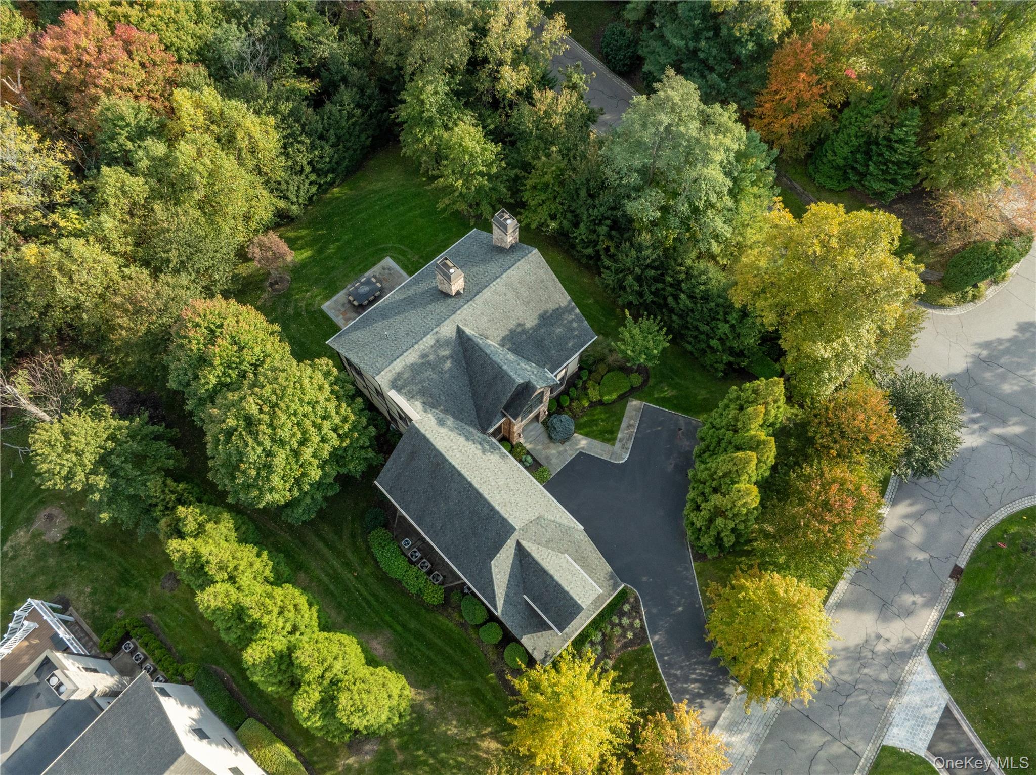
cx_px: 518
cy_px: 388
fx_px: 718
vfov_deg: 56.8
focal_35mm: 24
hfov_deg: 71.6
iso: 200
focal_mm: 12.29
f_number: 9
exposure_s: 1/240
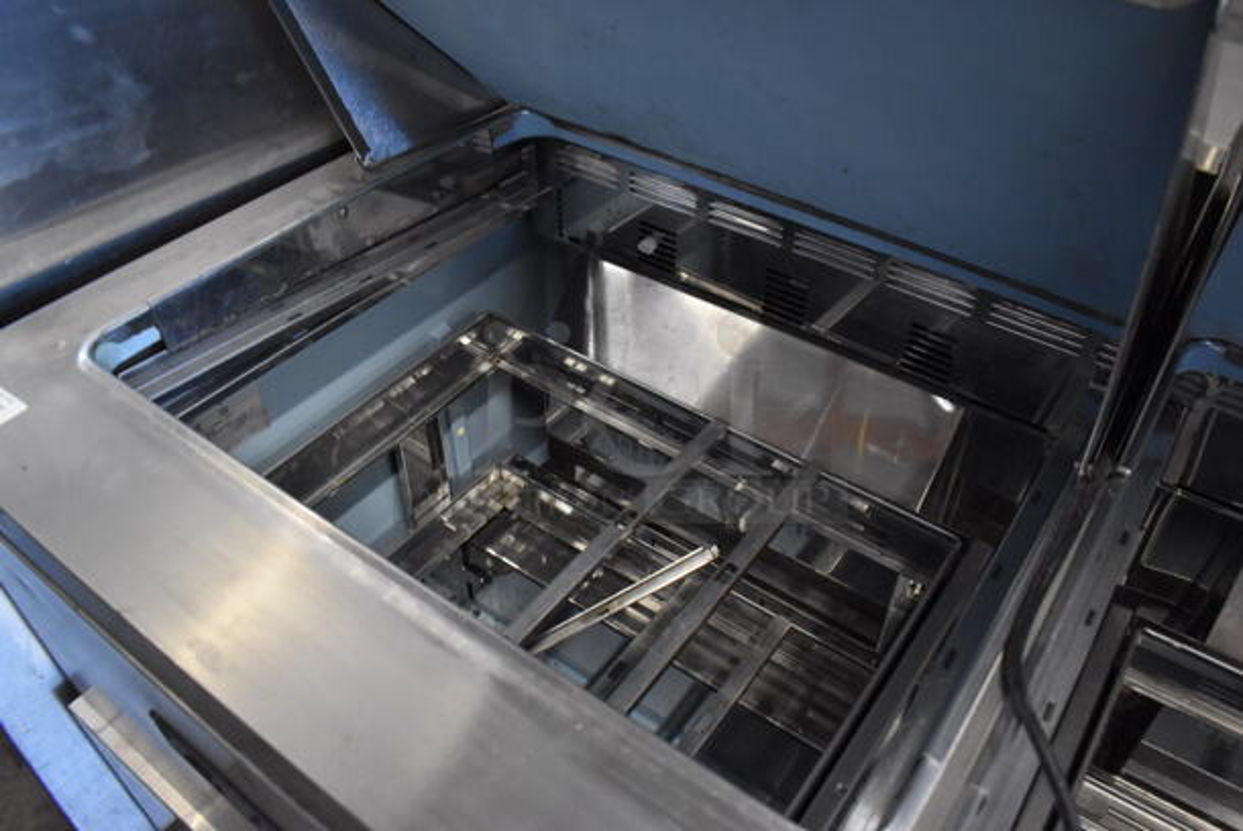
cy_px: 416
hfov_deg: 67.3
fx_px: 933
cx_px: 622
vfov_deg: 48.0
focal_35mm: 27
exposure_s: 1/125
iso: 4000
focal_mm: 18
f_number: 3.5
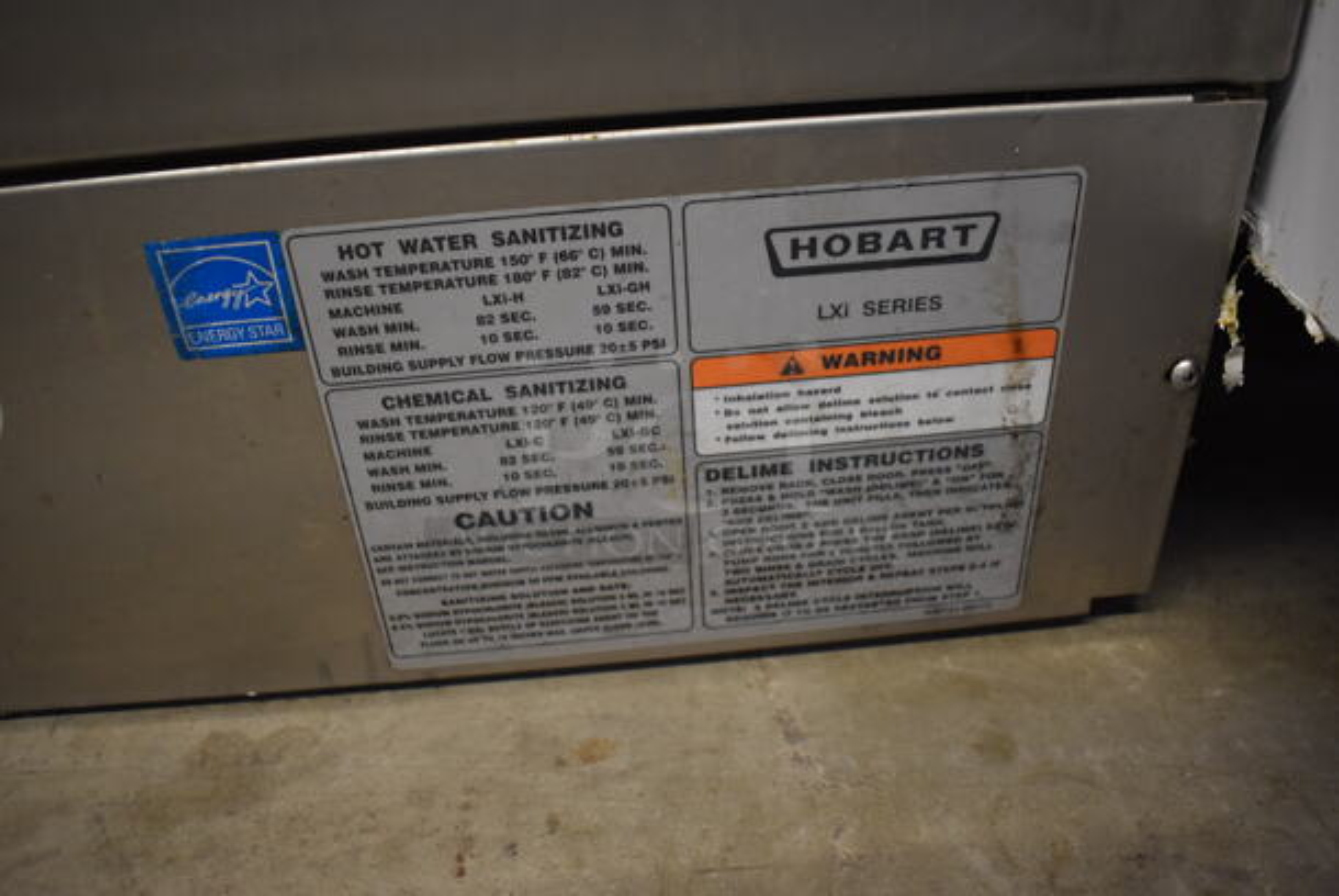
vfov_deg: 41.8
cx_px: 670
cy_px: 448
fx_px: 1173
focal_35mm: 32
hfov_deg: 59.4
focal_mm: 21
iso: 2000
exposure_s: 1/125
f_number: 3.8
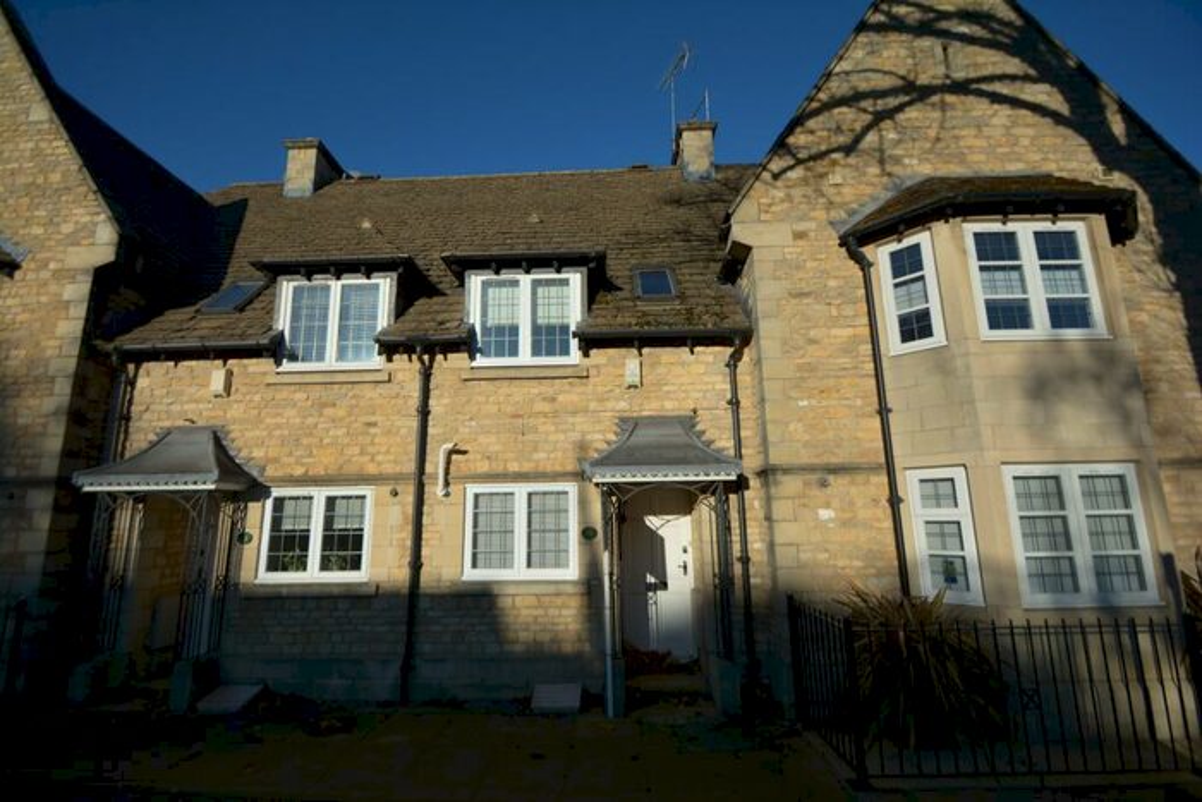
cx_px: 601
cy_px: 401
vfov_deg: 77.4
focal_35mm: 15
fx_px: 501
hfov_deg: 100.4
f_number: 3.5
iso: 125
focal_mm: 10
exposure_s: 1/2000
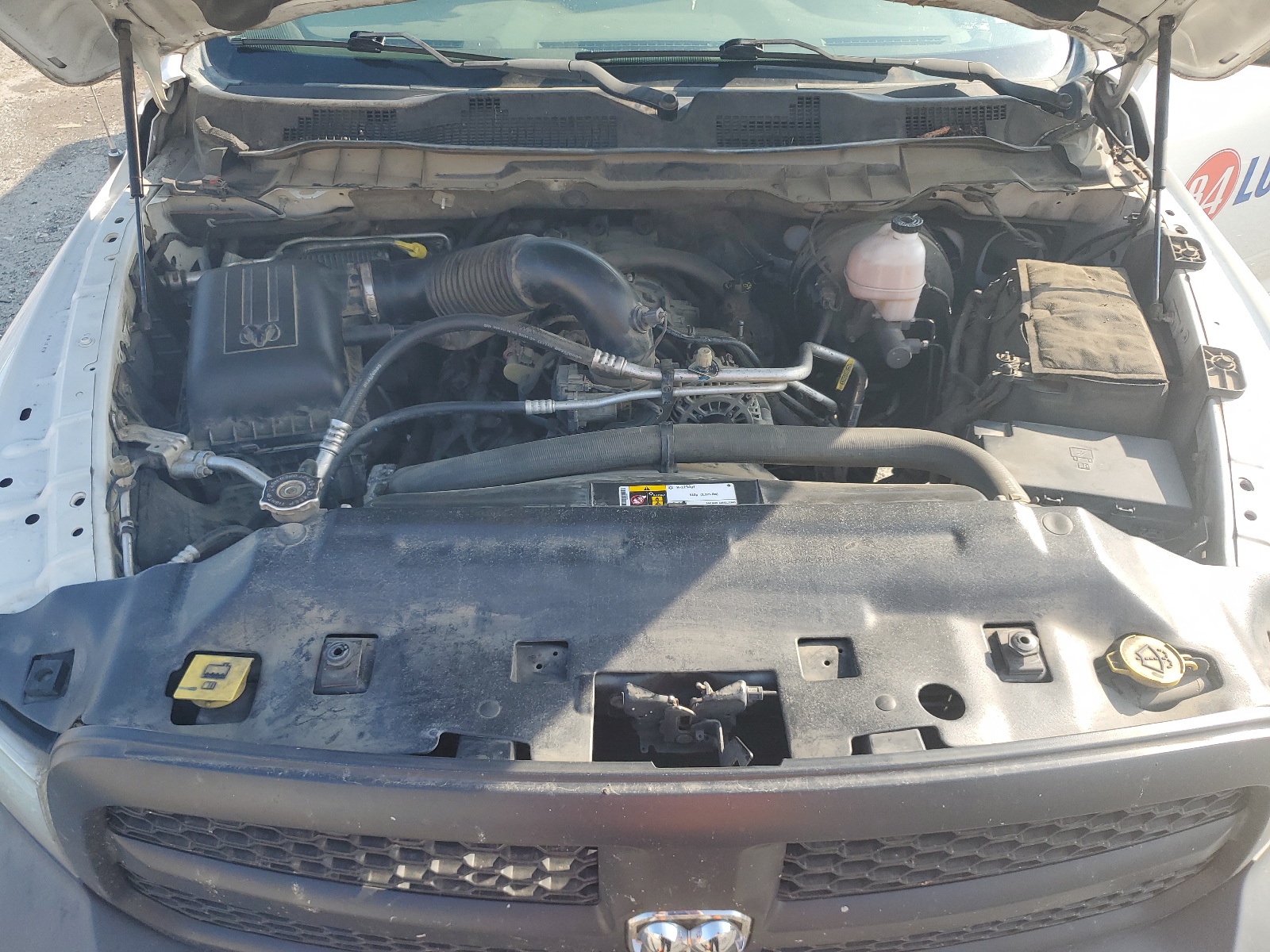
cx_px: 635
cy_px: 476
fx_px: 954
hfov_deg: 67.3
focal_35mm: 26
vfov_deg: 53.1
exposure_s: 1/667
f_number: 1.5
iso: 50
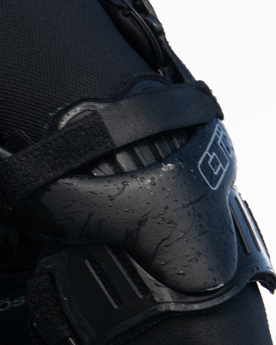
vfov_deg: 0.6
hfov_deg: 0.4
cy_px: 292
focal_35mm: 3493
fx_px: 35654
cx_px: -746
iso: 320
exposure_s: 1/1600
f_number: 5
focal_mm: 400
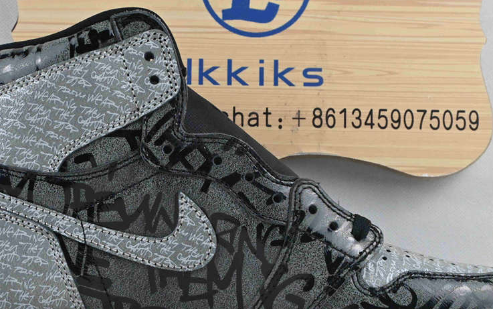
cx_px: 230
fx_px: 1054
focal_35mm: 78
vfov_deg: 16.6
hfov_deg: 26.3
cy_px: 226
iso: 1000
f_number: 10
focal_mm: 31.5
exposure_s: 1/125
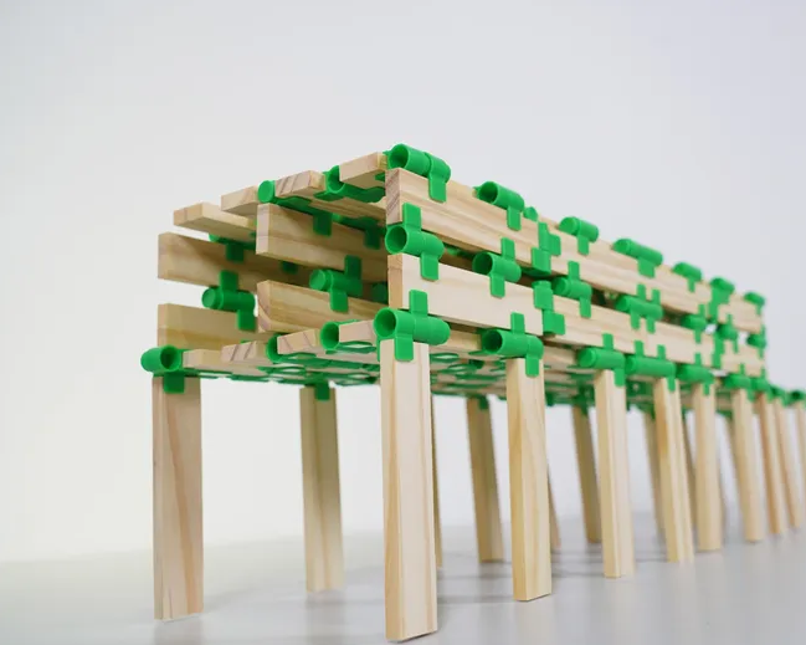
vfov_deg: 40.1
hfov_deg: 48.7
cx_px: 492
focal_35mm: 37
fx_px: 882
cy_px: 327
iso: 800
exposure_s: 1/100
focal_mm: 32
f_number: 5.6
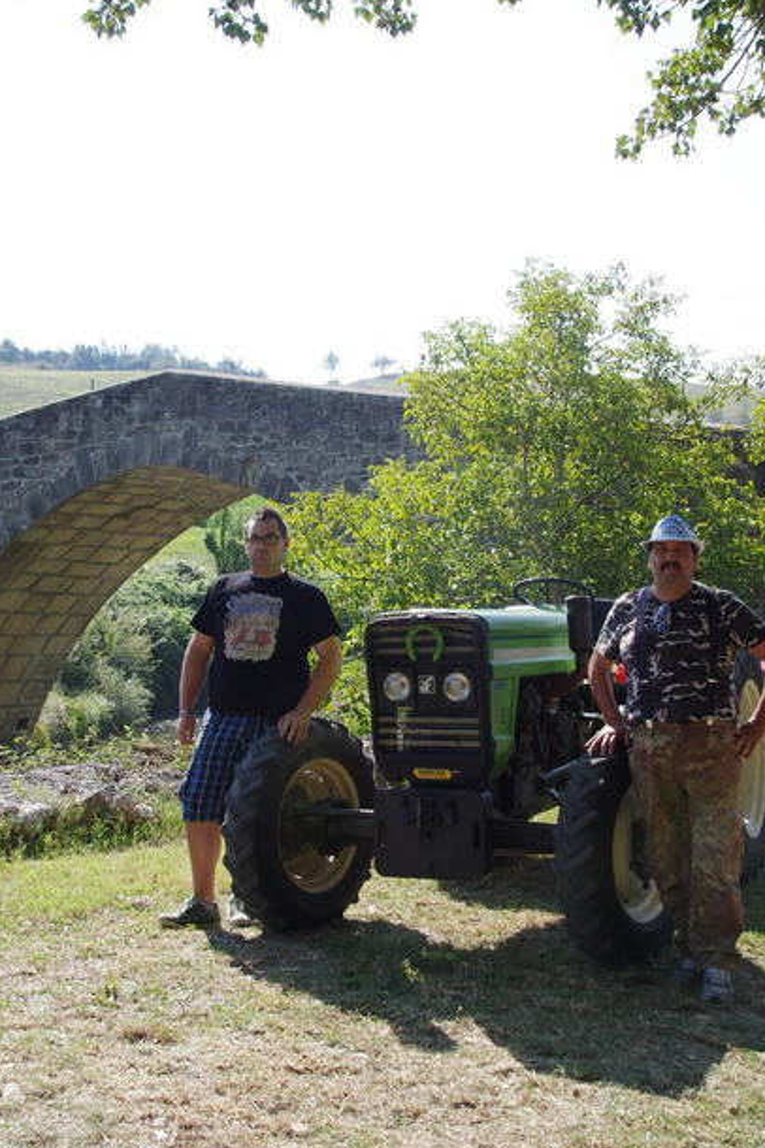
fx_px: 1530
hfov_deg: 28.1
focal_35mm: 48
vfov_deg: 41.1
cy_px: 554
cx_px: 407
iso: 320
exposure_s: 1/160
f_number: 9
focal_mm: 26
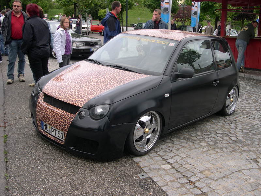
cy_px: 98
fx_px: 287
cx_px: 130
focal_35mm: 38
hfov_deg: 49.0
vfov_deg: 37.7
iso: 100
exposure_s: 1/87.9
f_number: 7.6
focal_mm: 8
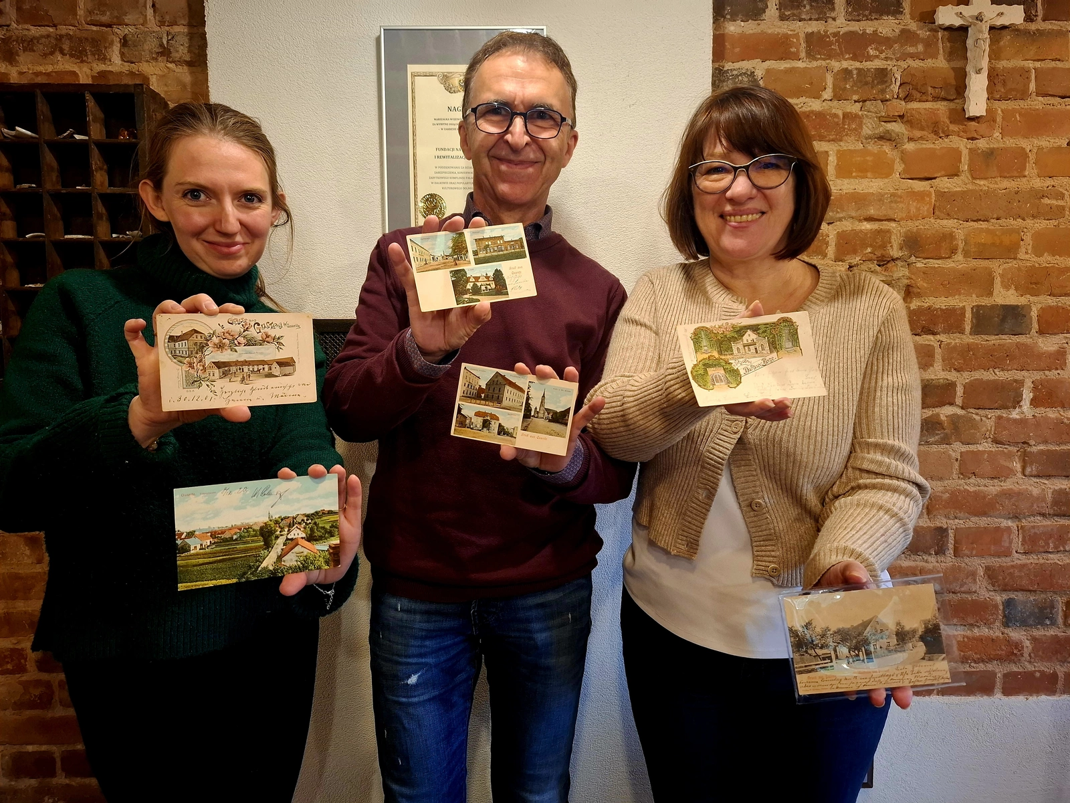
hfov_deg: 73.9
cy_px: 402
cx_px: 535
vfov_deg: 58.9
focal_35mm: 23
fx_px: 711
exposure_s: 1/25
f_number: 1.8
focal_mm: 5.54
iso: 320
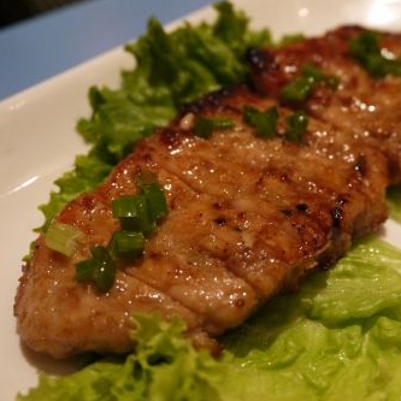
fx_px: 655
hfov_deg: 33.8
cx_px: 258
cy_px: 201
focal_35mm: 50
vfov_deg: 34.0
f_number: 4.6
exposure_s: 1/30
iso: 1600
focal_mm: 21
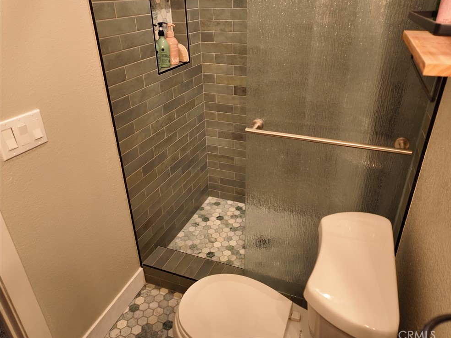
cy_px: 166
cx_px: 234
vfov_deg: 54.9
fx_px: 326
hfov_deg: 69.4
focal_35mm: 25
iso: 190
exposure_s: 1/15
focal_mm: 12.29
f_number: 2.8
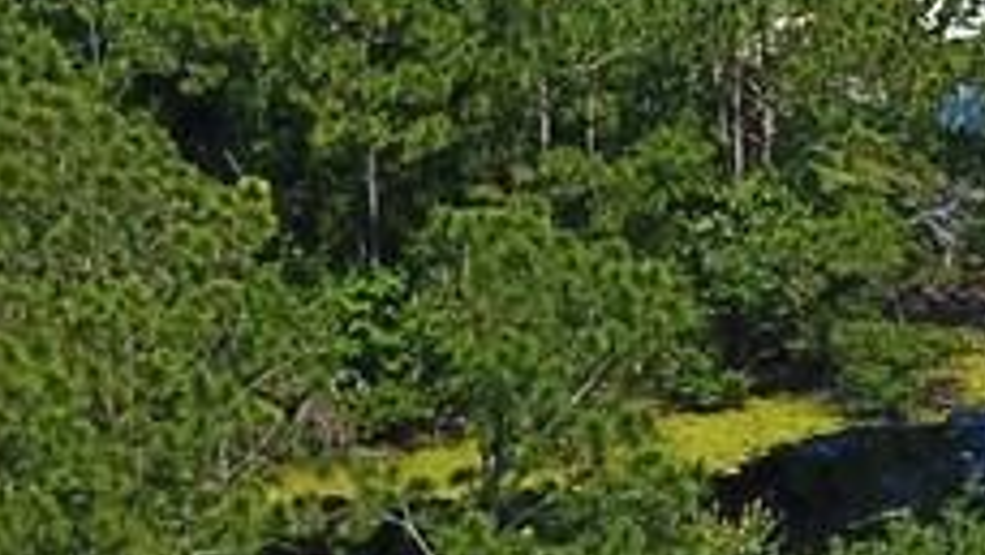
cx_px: 1226
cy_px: 1076
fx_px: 3971
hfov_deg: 13.7
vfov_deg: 7.7
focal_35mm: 152
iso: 100
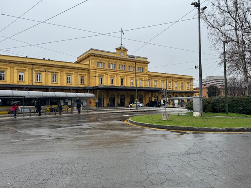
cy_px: 94
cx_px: 126
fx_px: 174
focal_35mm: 24
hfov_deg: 71.6
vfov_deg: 56.8
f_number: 1.78
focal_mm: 6.86
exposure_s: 1/1678
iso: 80
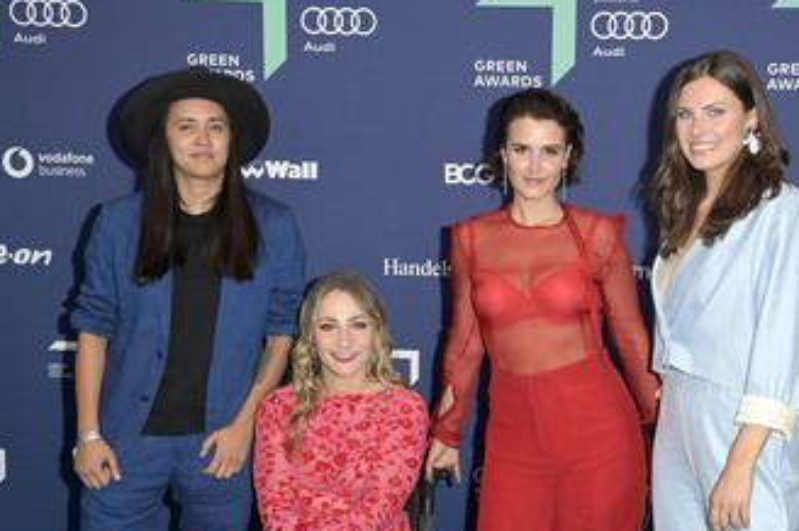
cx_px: 464
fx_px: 1219
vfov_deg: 24.5
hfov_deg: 36.2
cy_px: 348
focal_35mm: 55
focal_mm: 40
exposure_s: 1/250
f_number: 6.3
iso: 800
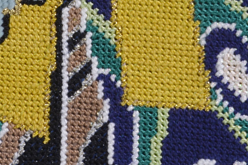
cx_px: 283
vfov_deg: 5.1
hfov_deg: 7.6
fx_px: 1843
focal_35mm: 268
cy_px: -81
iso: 360
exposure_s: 1/125
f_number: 5.6
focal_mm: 55
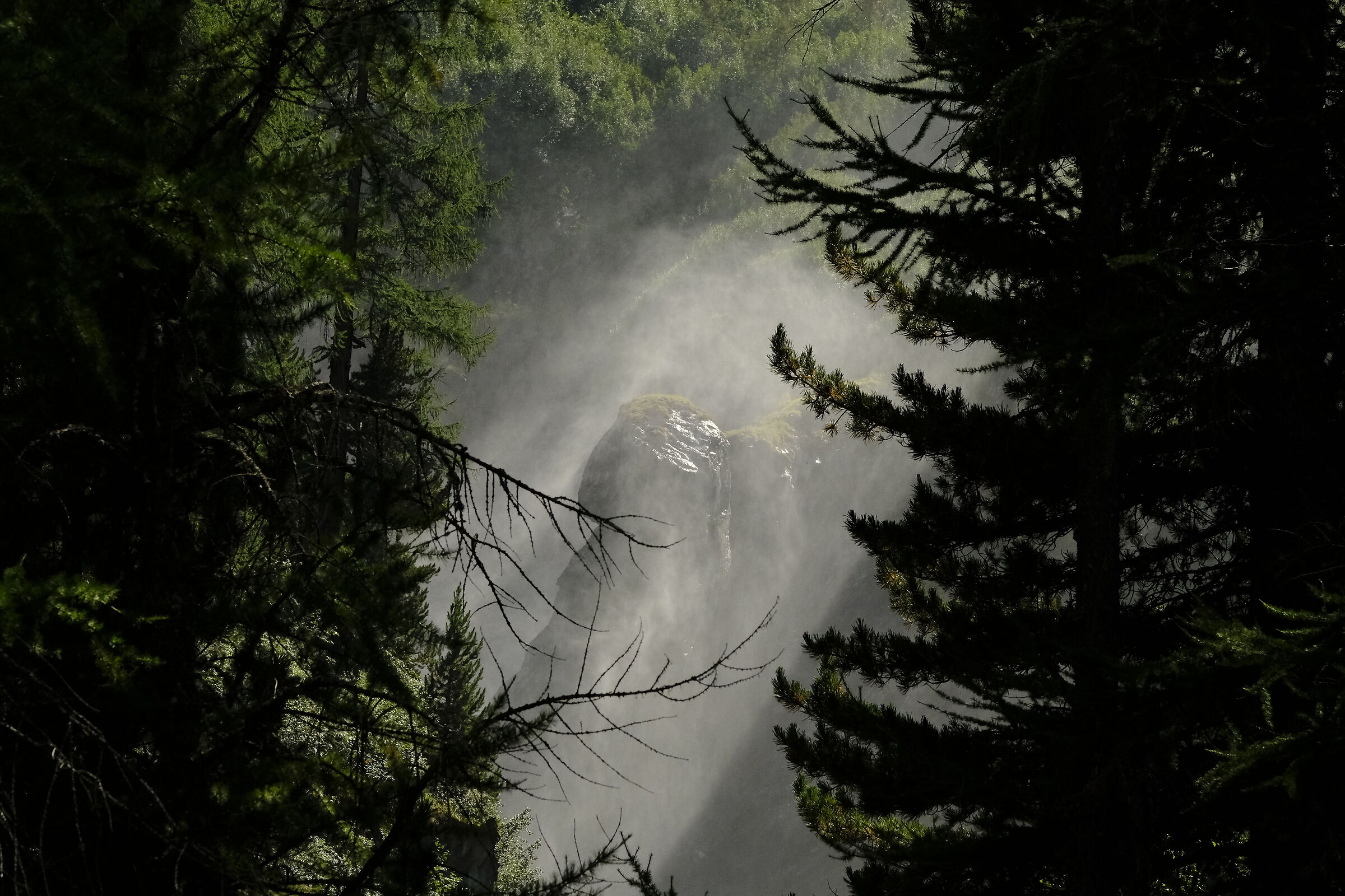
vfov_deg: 12.8
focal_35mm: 107
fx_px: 3997
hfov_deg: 19.1
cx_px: 672
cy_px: 448
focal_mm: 71.5
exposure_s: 1/4000
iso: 2500
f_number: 8
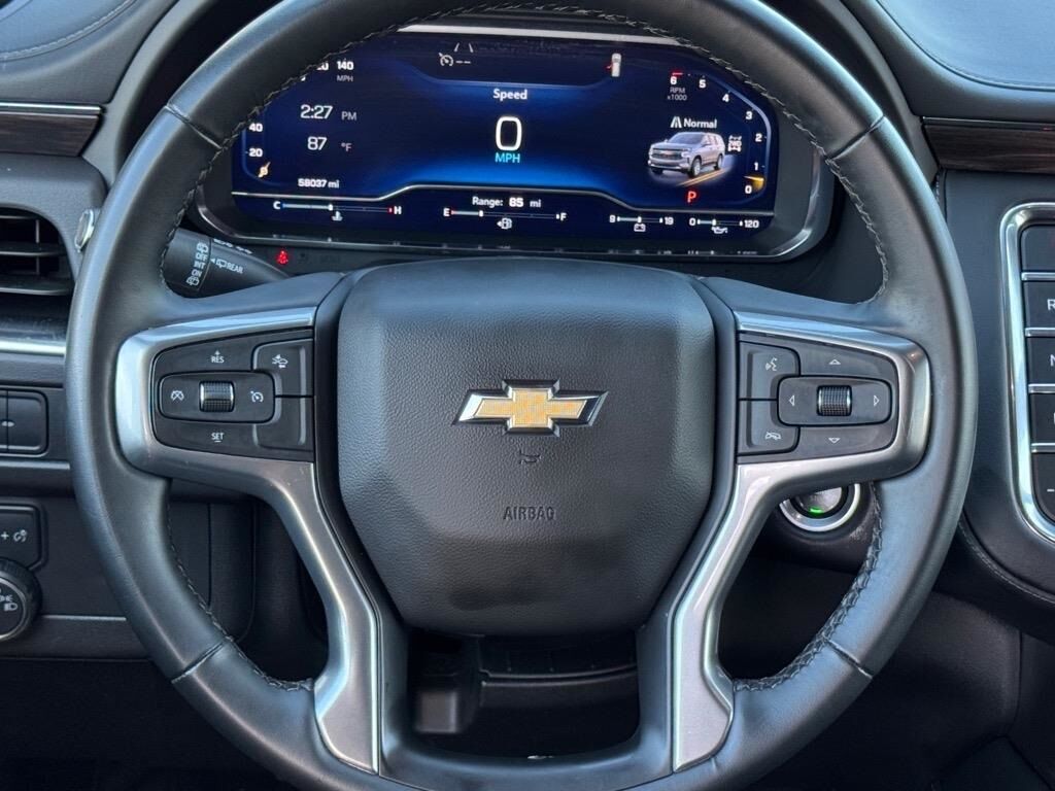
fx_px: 1463
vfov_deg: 30.3
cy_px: 396
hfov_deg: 39.7
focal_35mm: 48
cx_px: 528
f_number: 1.78
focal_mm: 6.76
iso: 100
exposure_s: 1/92
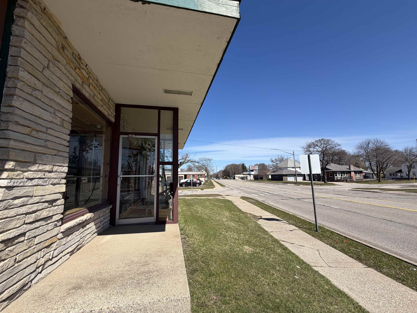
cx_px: 208
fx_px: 169
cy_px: 156
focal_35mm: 14
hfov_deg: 102.1
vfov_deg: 85.7
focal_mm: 2.22
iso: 20
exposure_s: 1/770
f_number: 2.2
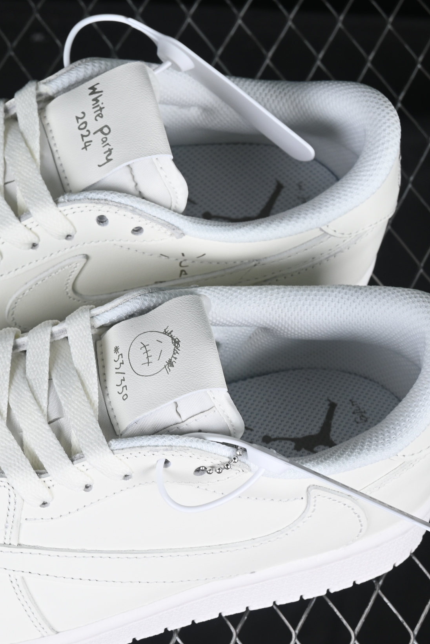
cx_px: 28
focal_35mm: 127
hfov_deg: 10.7
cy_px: 355
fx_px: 2275
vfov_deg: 16.1
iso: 160
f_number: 8
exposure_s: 1/60
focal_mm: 50
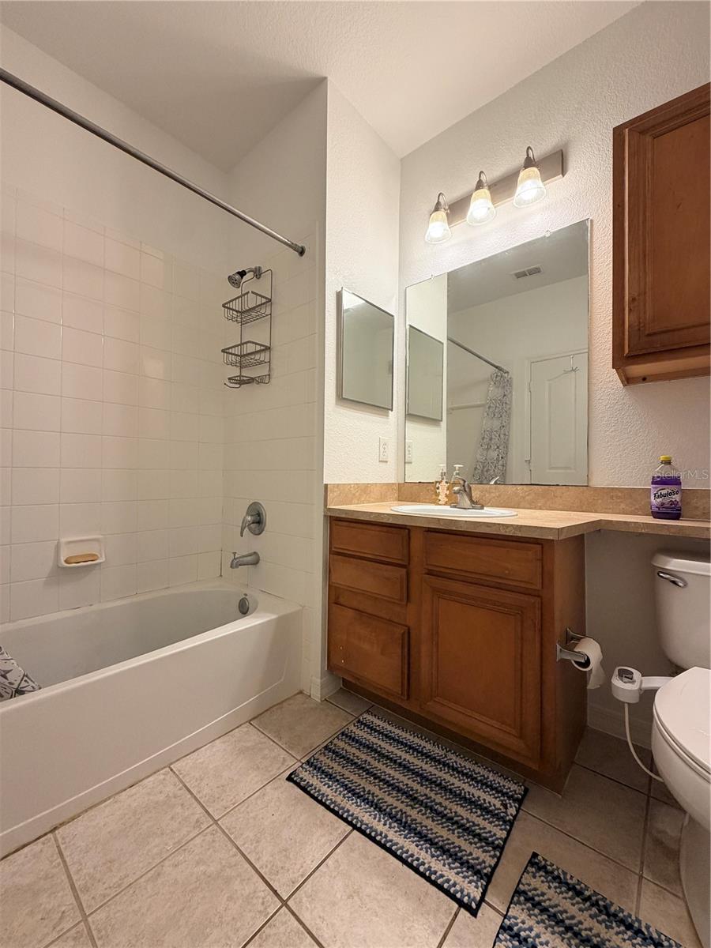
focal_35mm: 14
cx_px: 356
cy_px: 474
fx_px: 383
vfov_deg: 102.1
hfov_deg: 85.7
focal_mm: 2.22
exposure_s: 1/120
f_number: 2.2
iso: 160
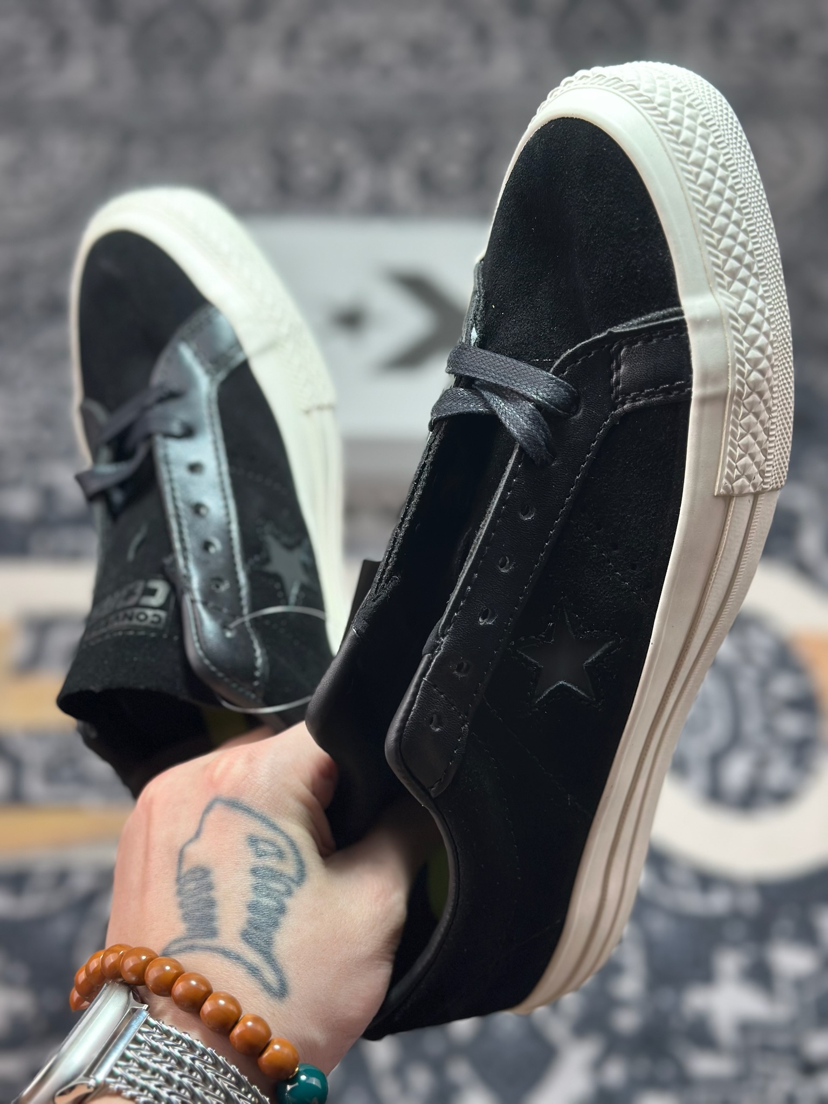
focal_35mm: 48
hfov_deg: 30.3
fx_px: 1531
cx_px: 414
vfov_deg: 39.7
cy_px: 552
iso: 80
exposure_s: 1/399
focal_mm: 6.86
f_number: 1.78
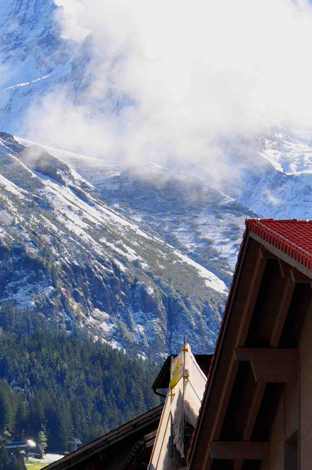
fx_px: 2873
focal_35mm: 220
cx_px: 52
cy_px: 358
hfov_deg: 6.2
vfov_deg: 9.3
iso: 200
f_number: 14
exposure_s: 1/125
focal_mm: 55
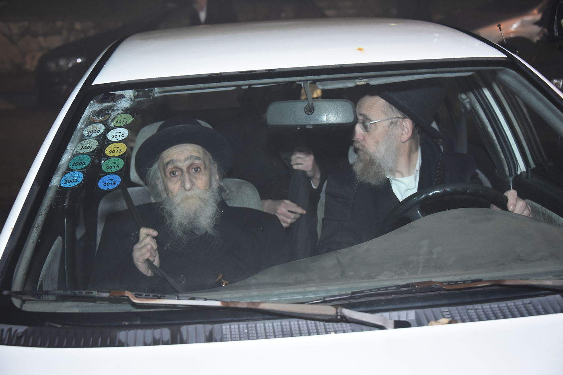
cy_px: 188
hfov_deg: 32.4
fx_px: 969
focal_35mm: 62
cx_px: 282
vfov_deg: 21.9
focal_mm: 62
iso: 5000
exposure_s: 1/160
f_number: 5.6
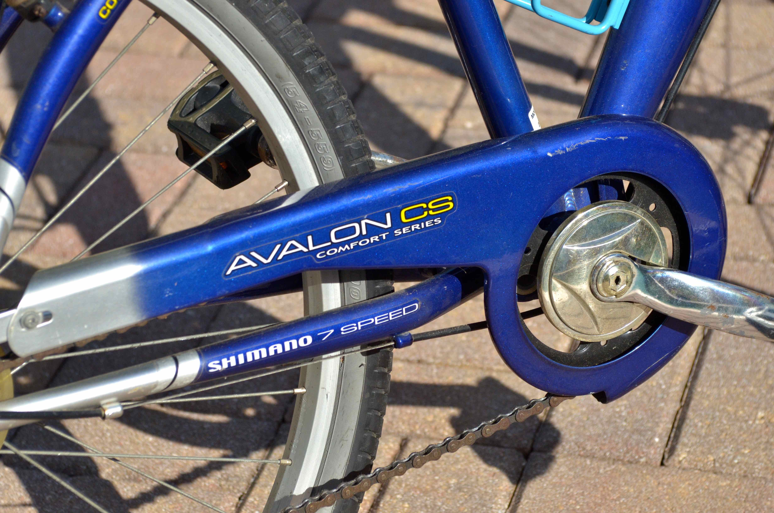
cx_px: 387
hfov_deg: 16.1
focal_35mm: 128
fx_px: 2736
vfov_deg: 10.7
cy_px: 256
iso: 800
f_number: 7.1
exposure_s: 1/4000
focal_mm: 85
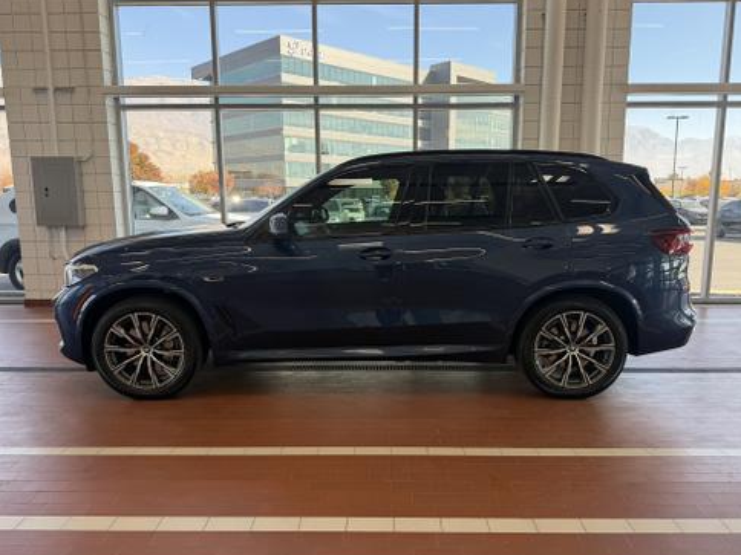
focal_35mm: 25
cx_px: 384
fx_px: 535
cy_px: 280
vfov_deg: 54.9
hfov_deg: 69.4
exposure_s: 1/433
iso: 100
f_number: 1.78
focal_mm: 6.76
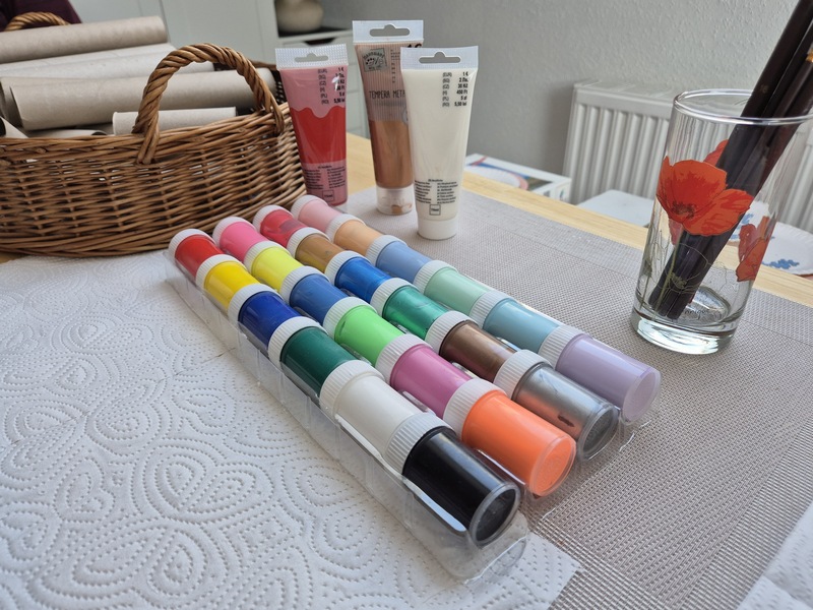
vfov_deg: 58.9
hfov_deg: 73.9
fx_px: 540
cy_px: 305
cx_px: 406
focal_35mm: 23
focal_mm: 5.4
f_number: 1.8
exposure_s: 1/180
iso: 80
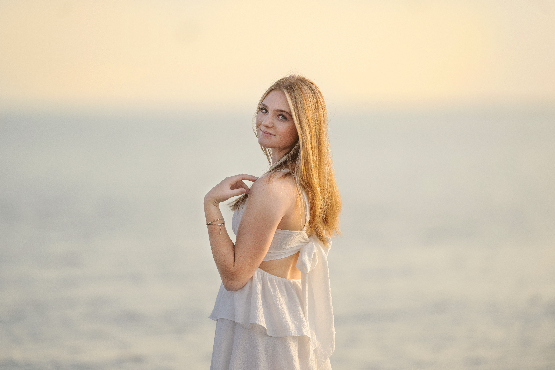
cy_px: 185
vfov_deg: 6.9
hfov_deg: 10.3
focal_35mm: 200
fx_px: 3083
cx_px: 278
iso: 160
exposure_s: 1/2500
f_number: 2
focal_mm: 200
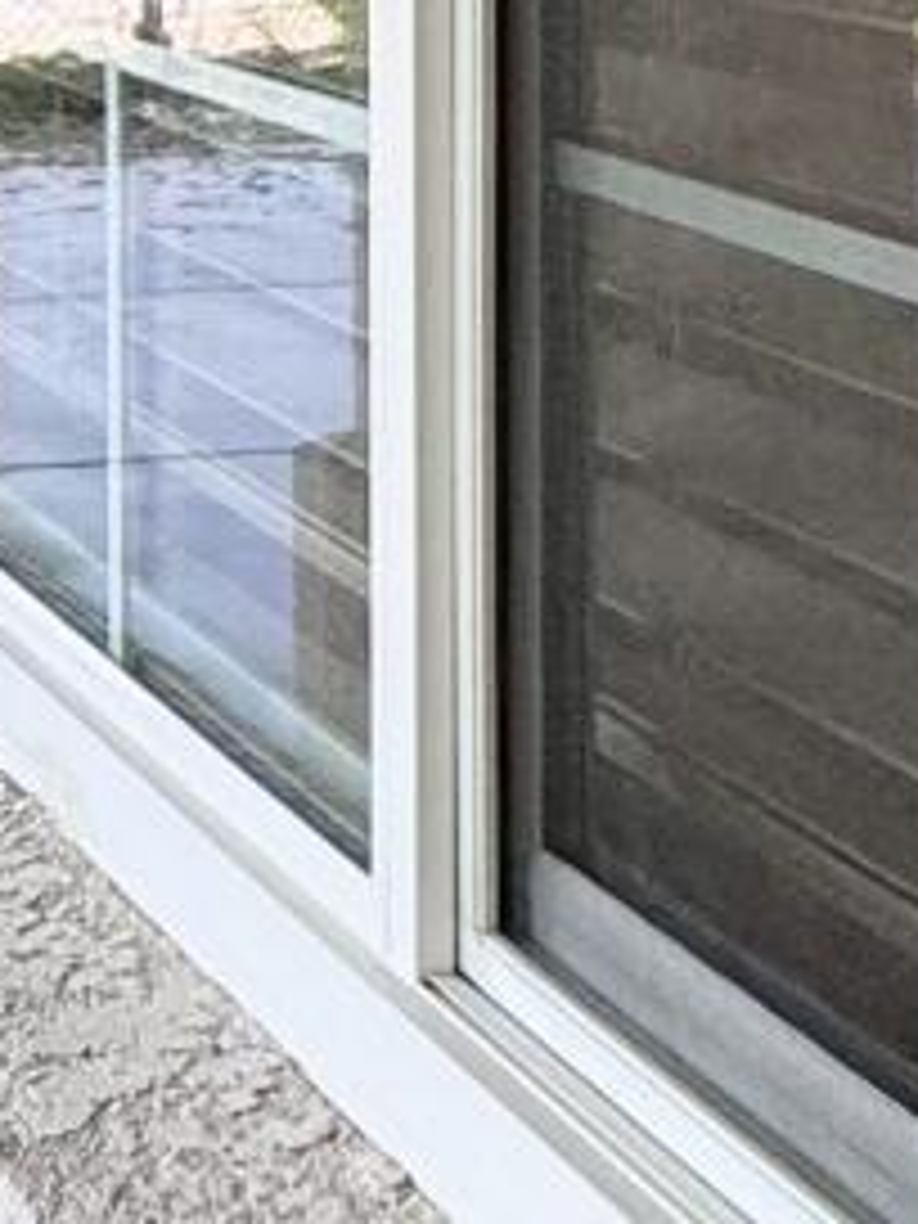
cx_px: -760
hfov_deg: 12.9
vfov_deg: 17.9
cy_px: -324
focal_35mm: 103
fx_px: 3642
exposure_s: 1/155
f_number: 2.2
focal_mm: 2.22
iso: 40
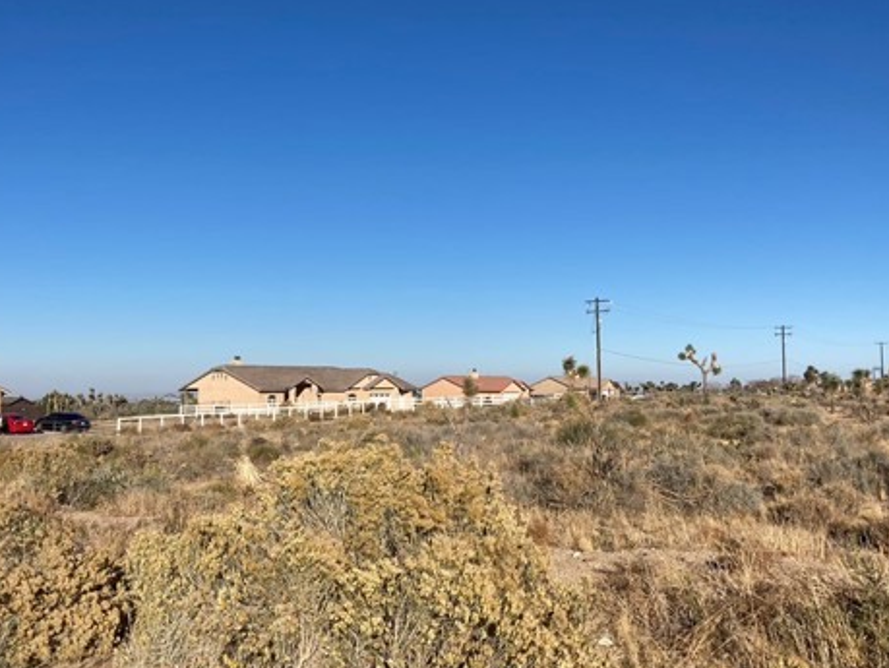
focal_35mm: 39
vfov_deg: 36.8
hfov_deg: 47.7
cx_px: 376
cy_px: 285
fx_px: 1002
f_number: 1.8
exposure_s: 1/2857
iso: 20
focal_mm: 3.99
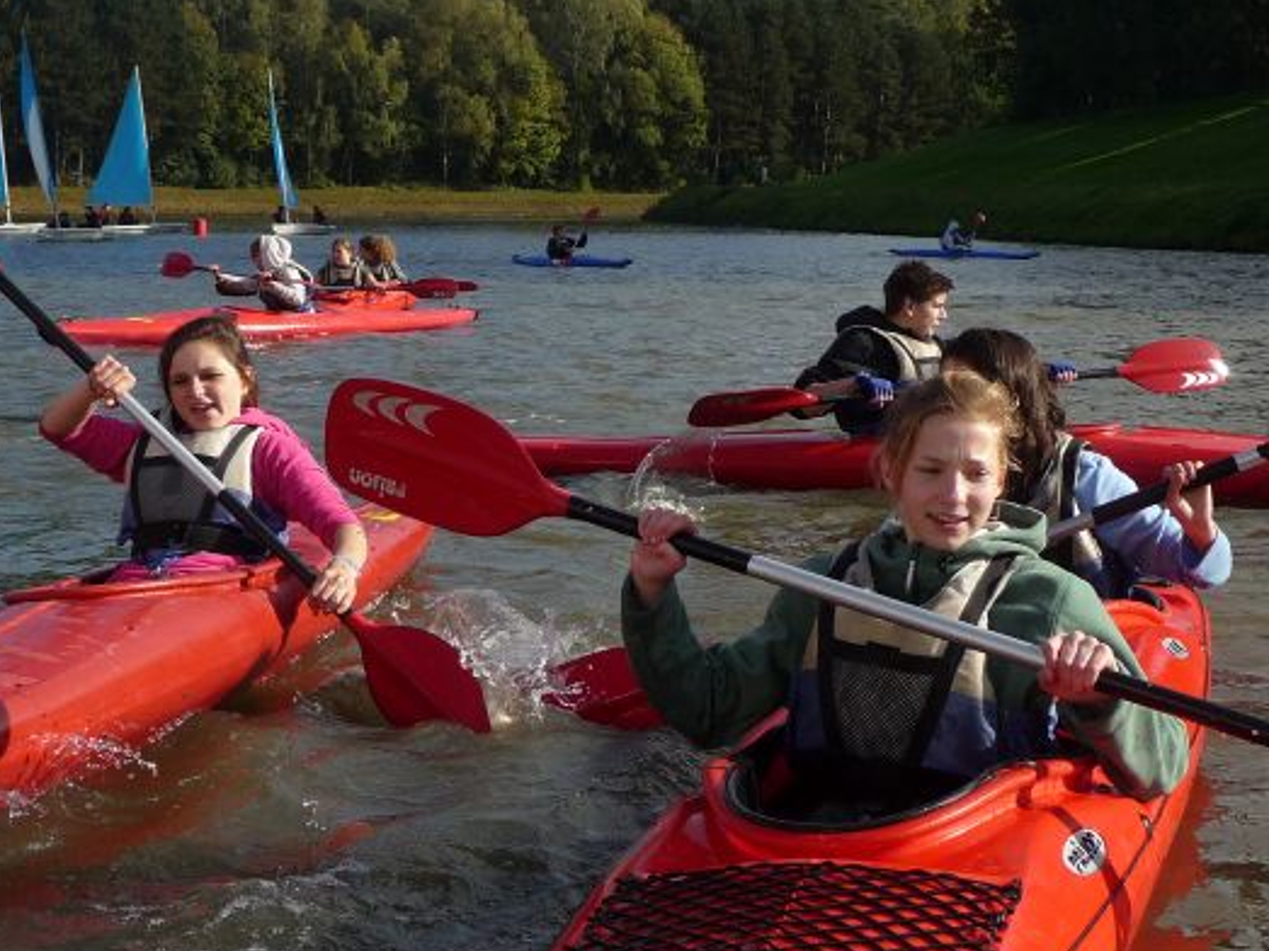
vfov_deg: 24.4
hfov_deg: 32.1
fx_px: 2199
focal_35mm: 60
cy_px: 536
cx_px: 531
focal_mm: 6
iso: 100
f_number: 3.7
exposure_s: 1/800
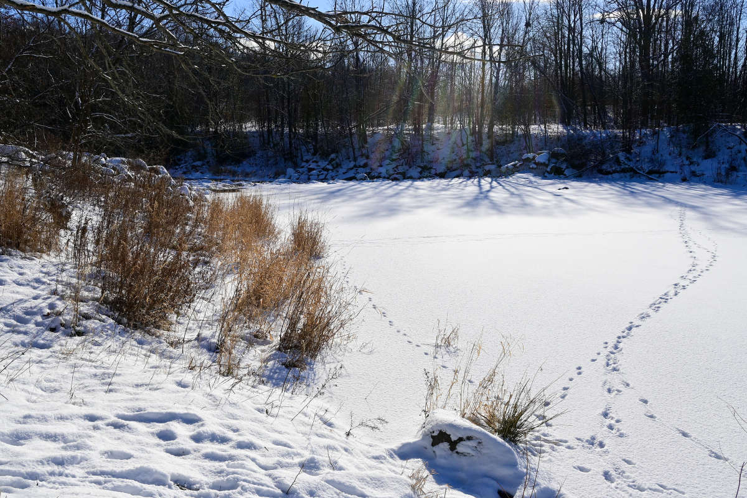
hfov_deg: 55.1
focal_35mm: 34
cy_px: 249
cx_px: 374
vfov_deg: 38.4
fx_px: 716
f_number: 11
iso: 125
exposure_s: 1/400
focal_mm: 23
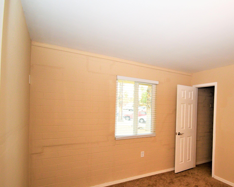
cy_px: 112
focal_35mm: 22
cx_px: 159
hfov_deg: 72.4
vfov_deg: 62.6
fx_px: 152
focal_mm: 10
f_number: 5
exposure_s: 1/100
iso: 800
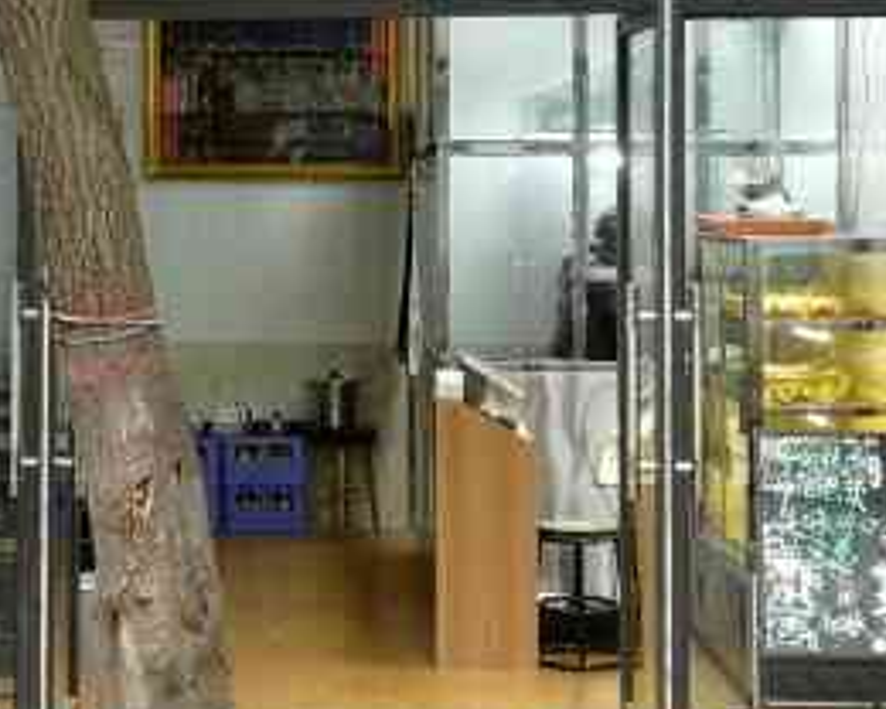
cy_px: 124
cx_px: 228
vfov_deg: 16.6
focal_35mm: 92
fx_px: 2412
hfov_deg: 20.7
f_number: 2.2
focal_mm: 3.95
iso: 320
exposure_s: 1/33.3
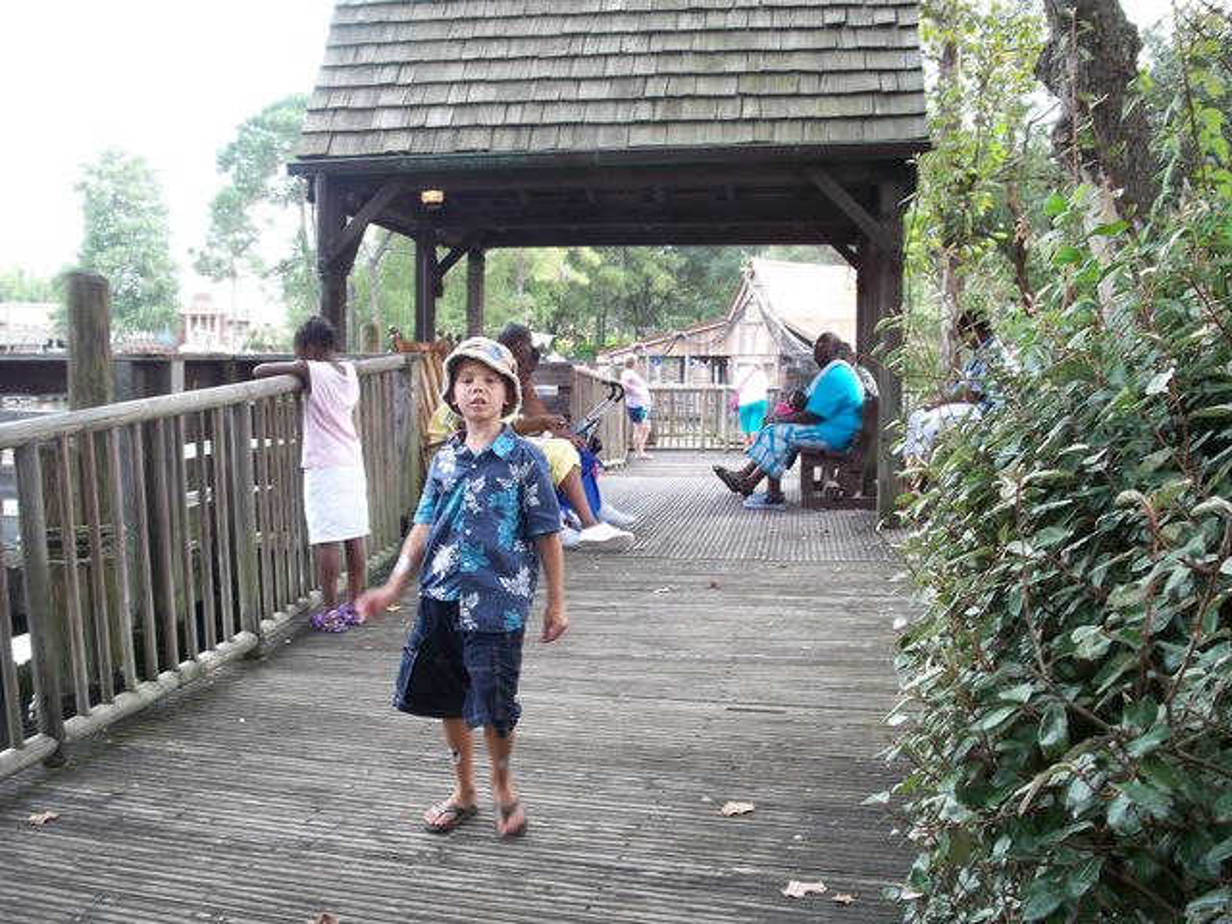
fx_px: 1317
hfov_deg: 50.1
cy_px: 462
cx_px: 616
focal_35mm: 37
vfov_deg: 38.7
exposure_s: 1/60
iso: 80
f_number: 3.4
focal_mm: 7.9
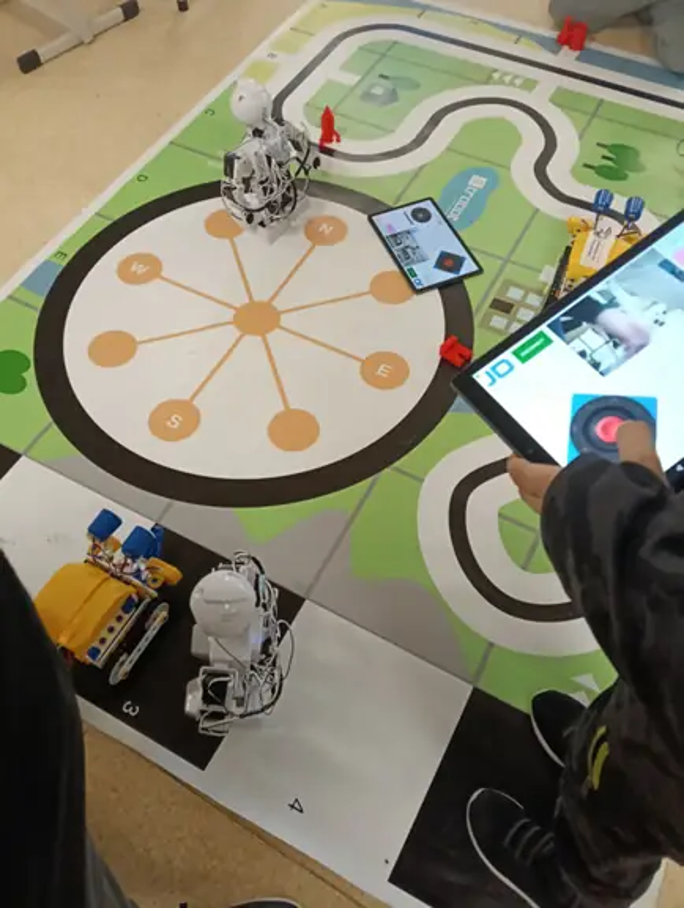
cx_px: 342
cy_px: 454
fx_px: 709
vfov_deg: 65.2
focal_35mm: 27
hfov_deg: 51.5
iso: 1000
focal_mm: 3.98
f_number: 1.8
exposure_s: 1/100
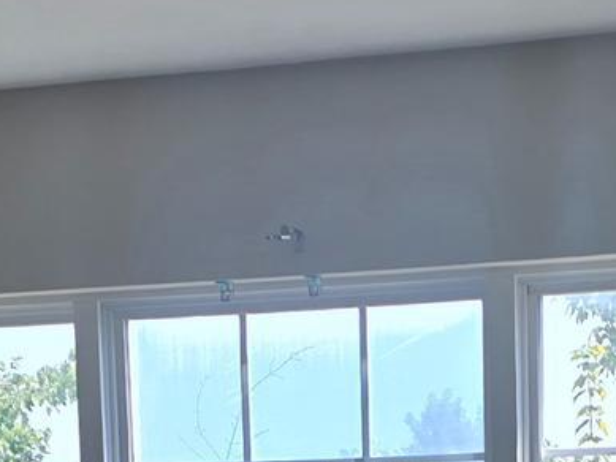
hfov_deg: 16.2
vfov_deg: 11.2
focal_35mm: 121
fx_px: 2154
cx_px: 447
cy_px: 903
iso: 16
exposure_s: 1/120
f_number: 1.7
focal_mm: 6.3
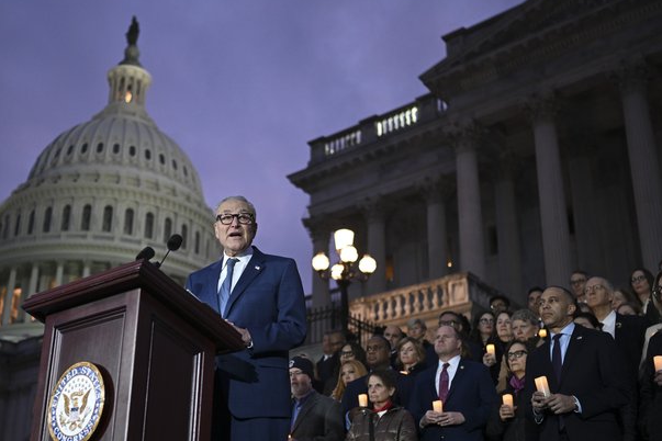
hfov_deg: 41.6
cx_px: 250
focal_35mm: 47
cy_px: 282
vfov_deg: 28.5
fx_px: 864
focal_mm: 35
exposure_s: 1/500
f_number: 1.8
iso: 2000
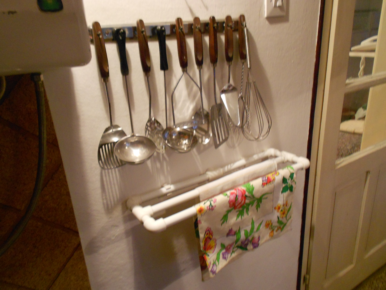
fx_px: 290
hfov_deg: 67.3
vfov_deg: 53.1
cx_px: 193
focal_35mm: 26
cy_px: 145
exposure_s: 1/13
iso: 400
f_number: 3.2
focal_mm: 4.6
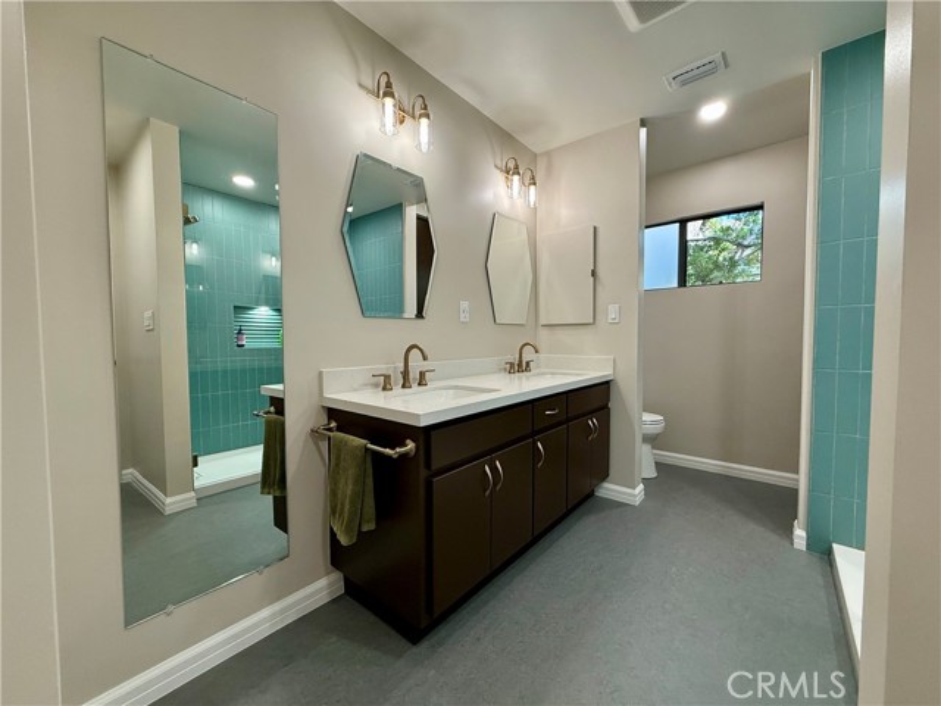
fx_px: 381
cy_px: 353
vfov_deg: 85.7
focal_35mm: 14
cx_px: 470
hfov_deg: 102.1
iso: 160
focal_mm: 2.22
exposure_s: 1/120
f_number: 2.2
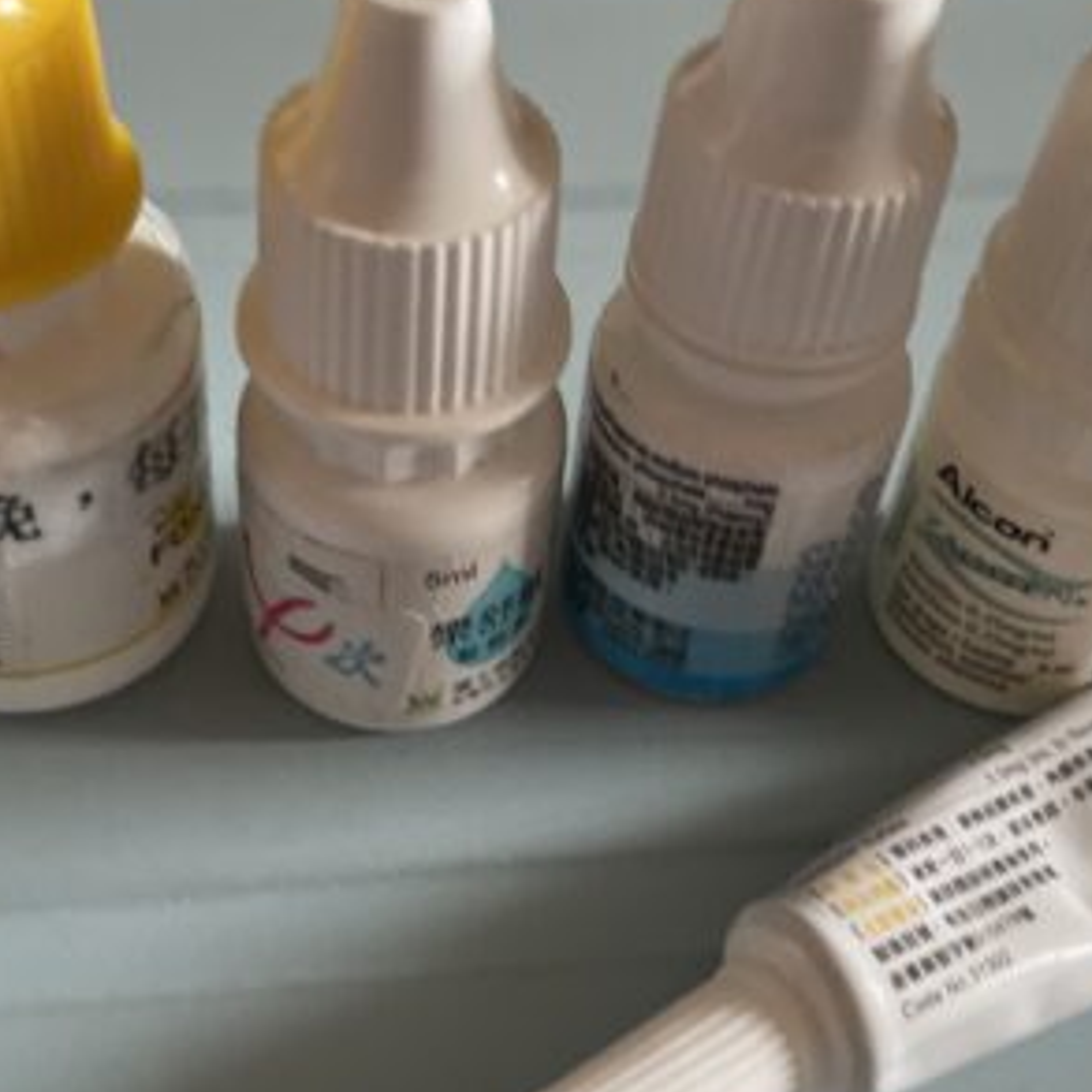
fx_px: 1677
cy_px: 485
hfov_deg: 36.1
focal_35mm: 47
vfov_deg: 36.0
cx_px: 533
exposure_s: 1/29
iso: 640
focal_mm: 4.2
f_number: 1.6
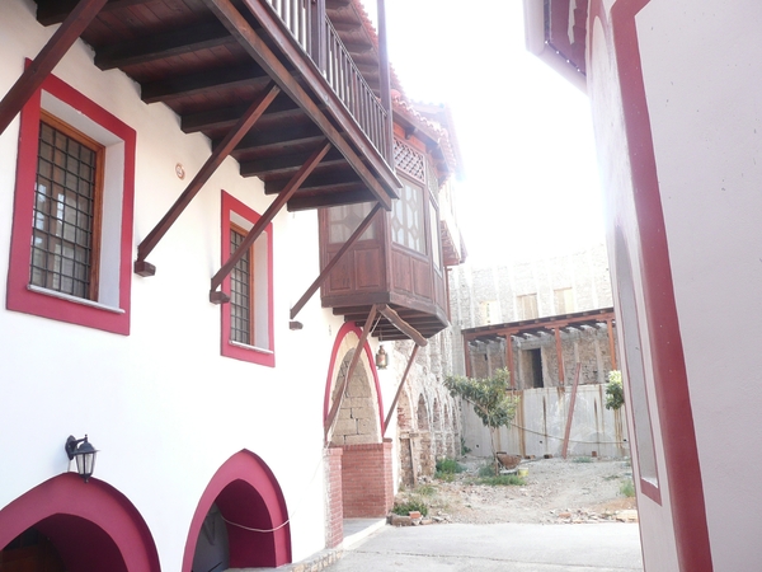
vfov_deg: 45.4
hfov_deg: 58.4
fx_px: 682
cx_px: 381
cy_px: 286
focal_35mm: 31
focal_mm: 4.6
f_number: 3.3
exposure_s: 1/60
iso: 100
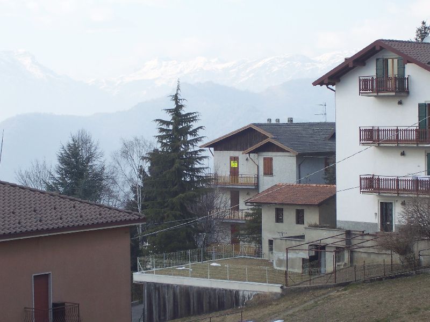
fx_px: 1267
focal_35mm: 102
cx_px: 215
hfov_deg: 19.3
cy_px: 161
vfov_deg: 14.5
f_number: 4.6
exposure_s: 1/180
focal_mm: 16.8
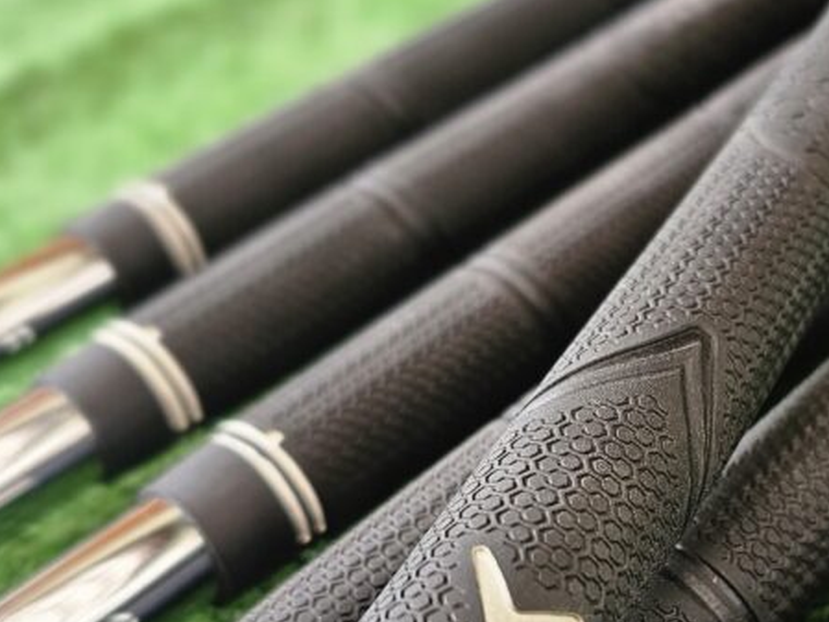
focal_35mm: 41
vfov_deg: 34.0
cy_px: 506
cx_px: 698
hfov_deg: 43.0
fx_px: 982
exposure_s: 1/100
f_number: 1.7
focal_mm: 6.3
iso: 40
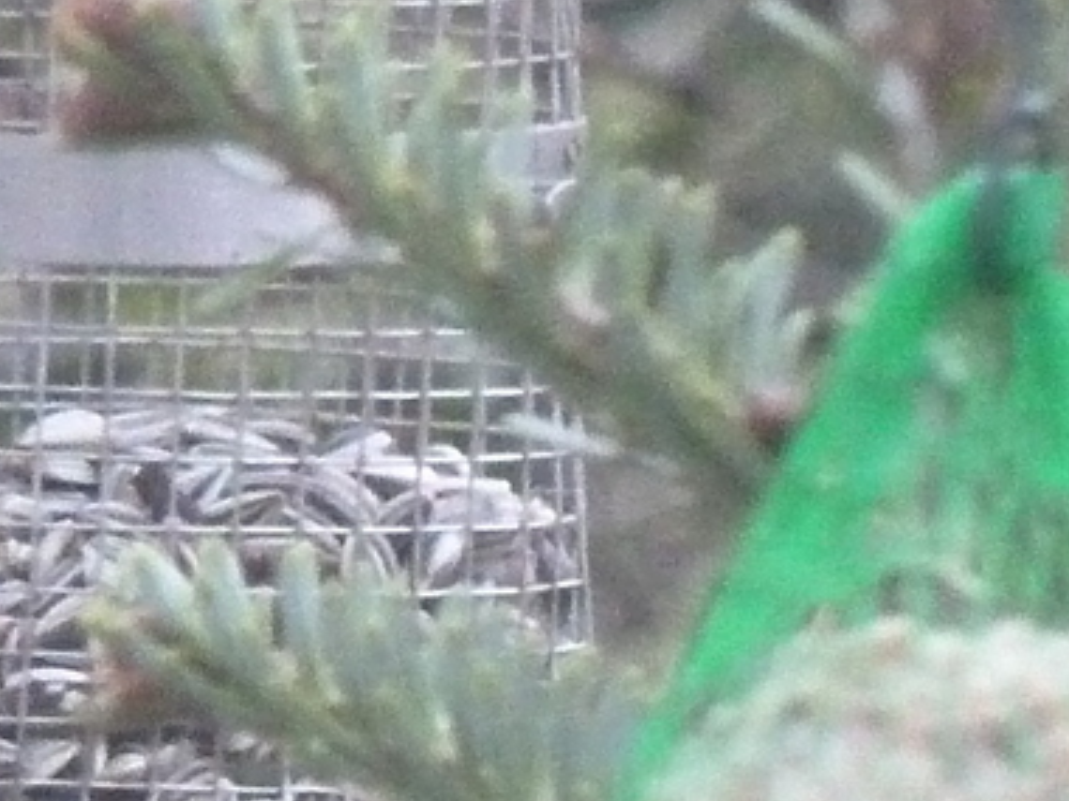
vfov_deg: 0.9
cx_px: -177
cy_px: 1017
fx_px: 51881
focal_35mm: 1680
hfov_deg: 1.2
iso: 800
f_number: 4.9
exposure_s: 1/60
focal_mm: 49.2
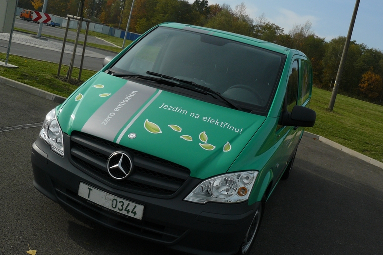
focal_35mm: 39
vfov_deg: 34.2
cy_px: 125
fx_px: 415
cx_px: 189
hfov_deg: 49.6
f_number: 5.6
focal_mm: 6
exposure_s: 1/500
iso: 100
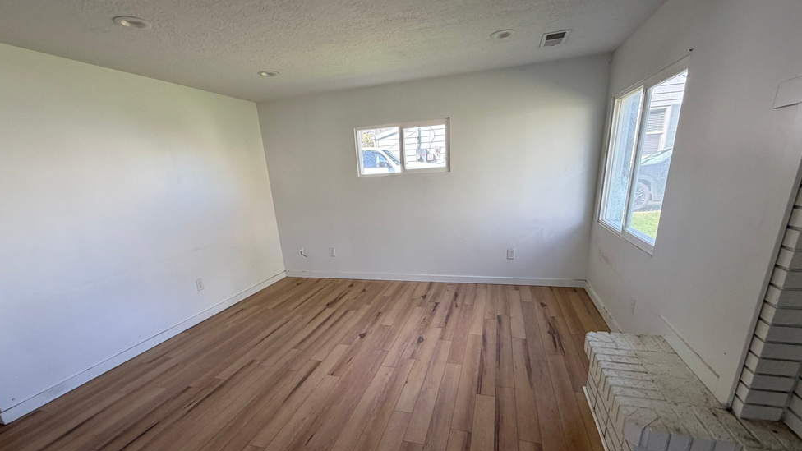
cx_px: 401
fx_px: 340
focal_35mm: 16
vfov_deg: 66.1
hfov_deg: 99.4
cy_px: 283
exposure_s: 1/121
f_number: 2.2
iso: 160
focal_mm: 2.22
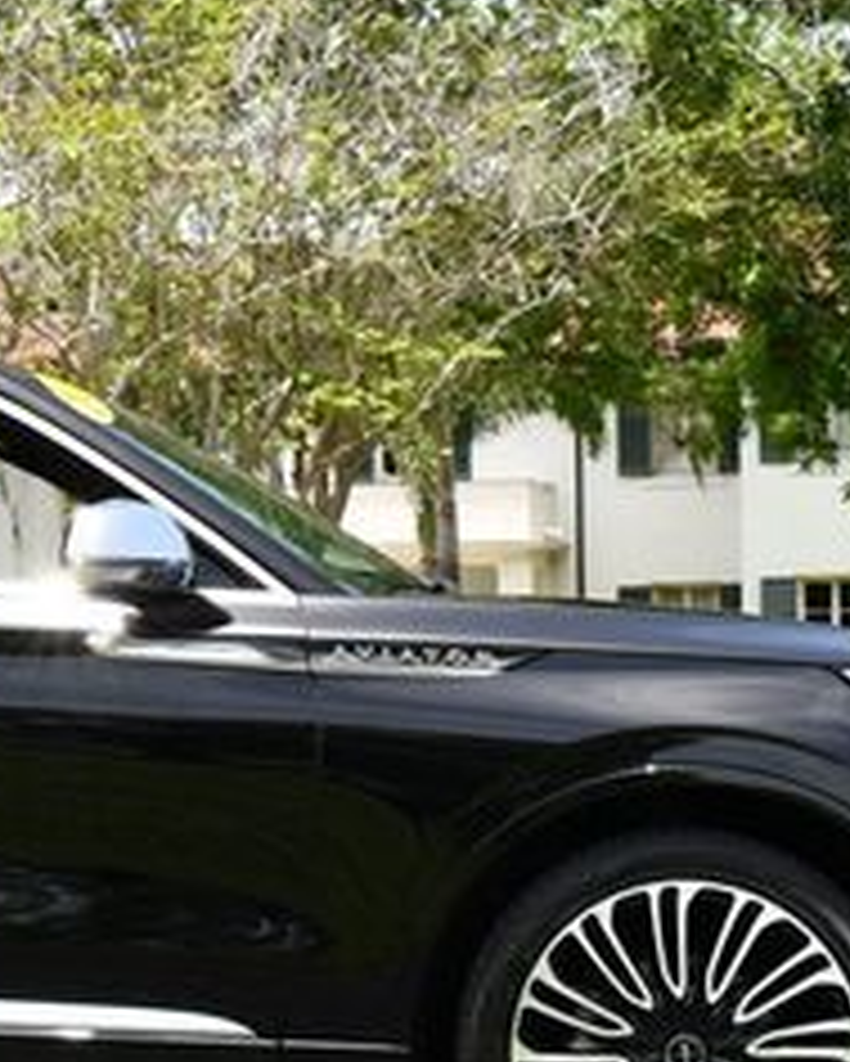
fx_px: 3520
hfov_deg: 13.4
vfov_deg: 17.1
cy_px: 468
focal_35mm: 112
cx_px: -139
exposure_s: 1/250
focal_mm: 22
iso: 180
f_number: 8
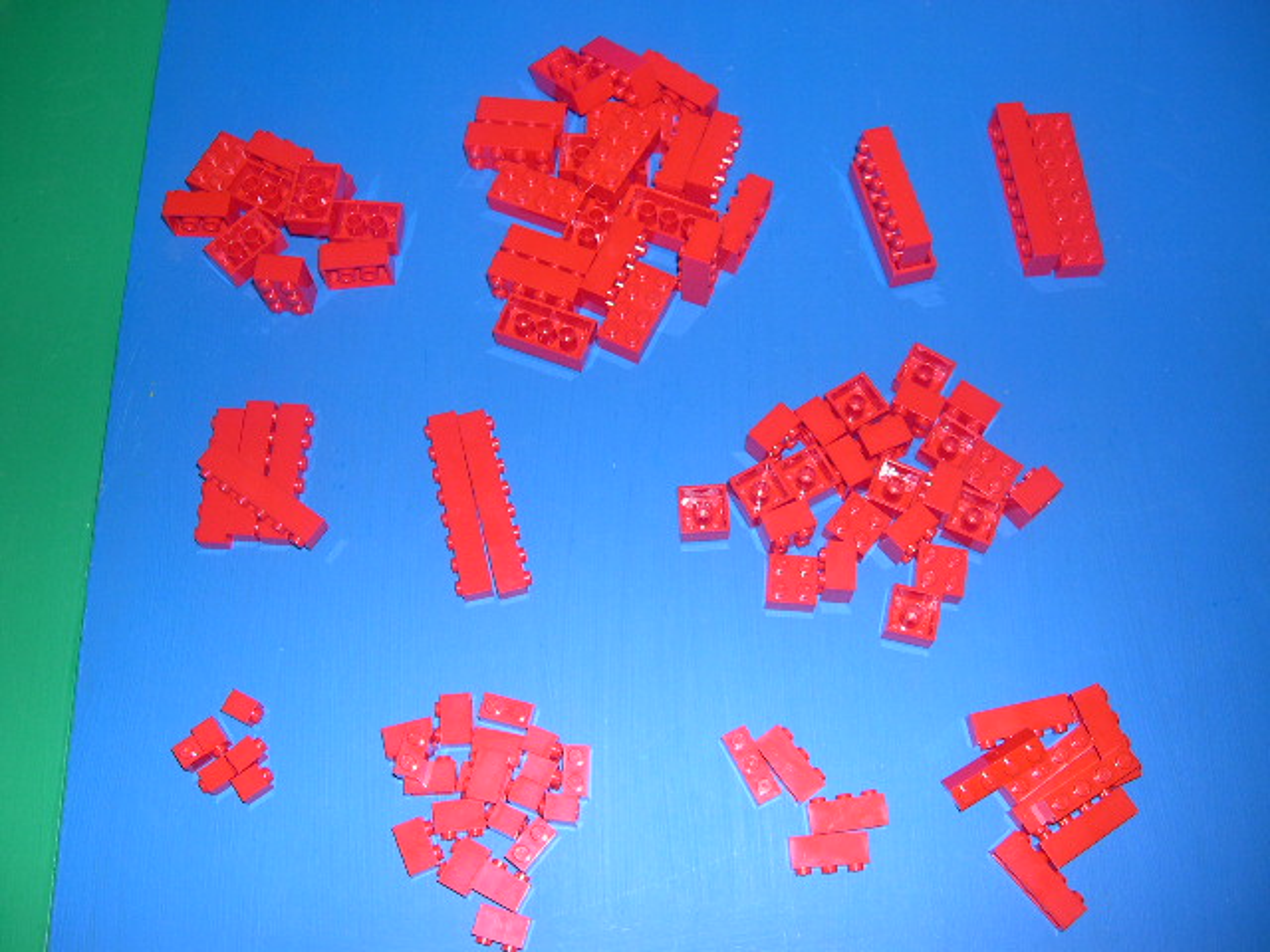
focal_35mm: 38
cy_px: 476
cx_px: 635
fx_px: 1394
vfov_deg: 37.7
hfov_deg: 49.0
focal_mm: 8
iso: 100
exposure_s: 1/60
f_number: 2.8
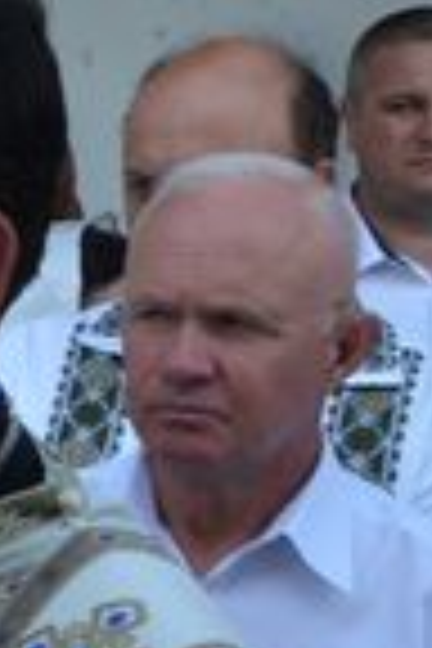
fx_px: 3456
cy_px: 657
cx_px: -1413
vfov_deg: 10.6
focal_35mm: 192
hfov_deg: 5.9
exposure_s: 1/125
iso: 100
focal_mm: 18
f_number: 7.1
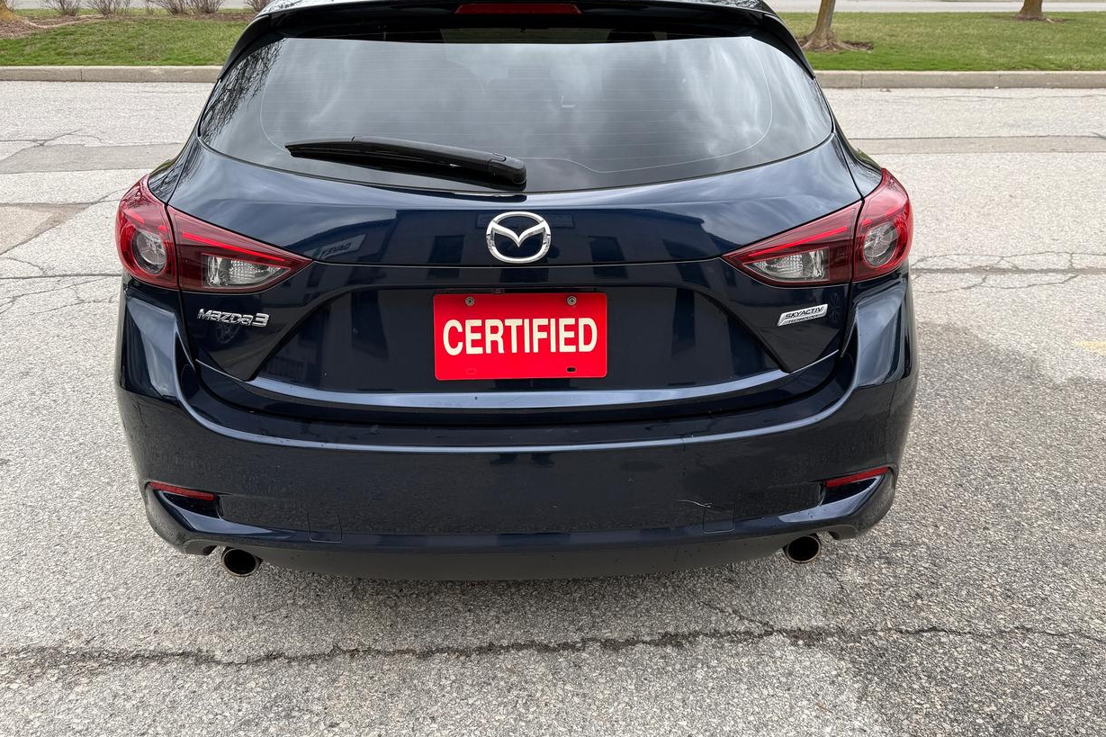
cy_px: 328
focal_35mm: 26
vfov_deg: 49.4
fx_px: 799
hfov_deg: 69.4
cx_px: 563
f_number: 1.78
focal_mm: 6.76
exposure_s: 1/521
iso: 80
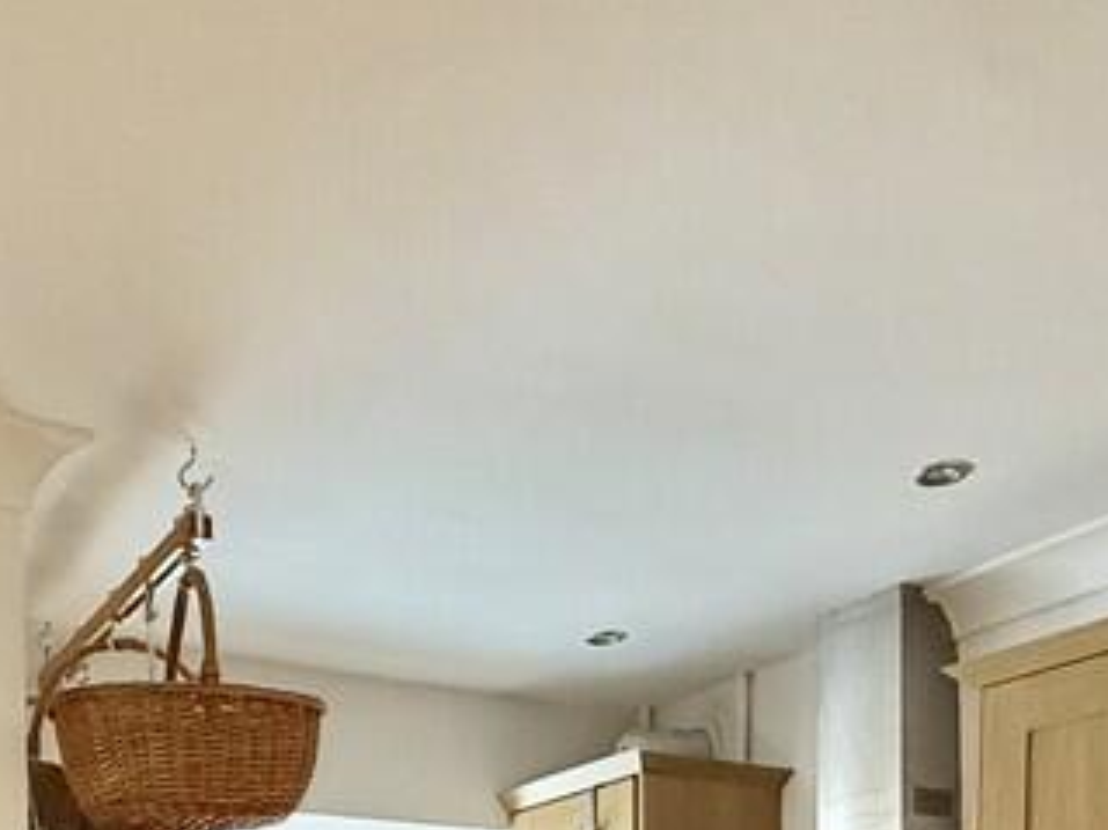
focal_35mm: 45
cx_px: 427
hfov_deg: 41.8
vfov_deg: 26.1
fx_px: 1440
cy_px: 1149
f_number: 2.2
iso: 400
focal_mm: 2.22
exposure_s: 1/50
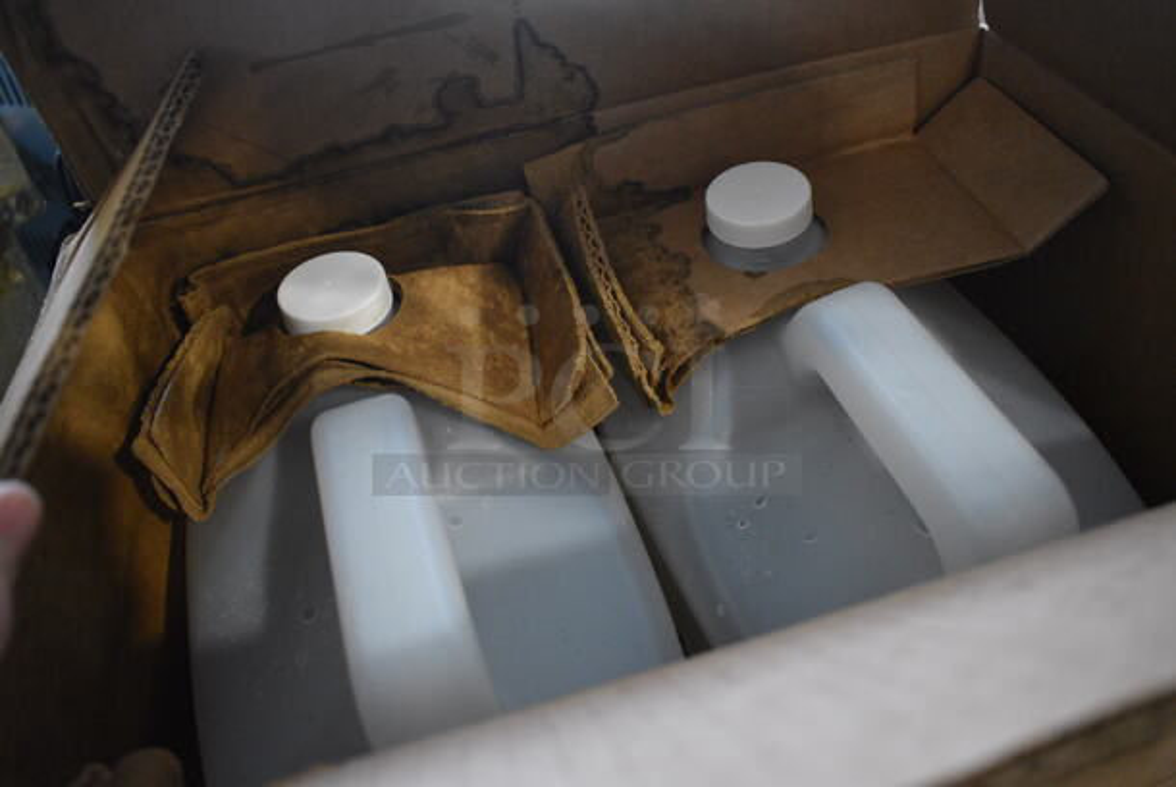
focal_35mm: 32
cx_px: 588
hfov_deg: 59.4
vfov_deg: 41.8
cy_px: 394
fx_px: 1030
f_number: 3.8
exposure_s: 1/125
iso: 2500
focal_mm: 21
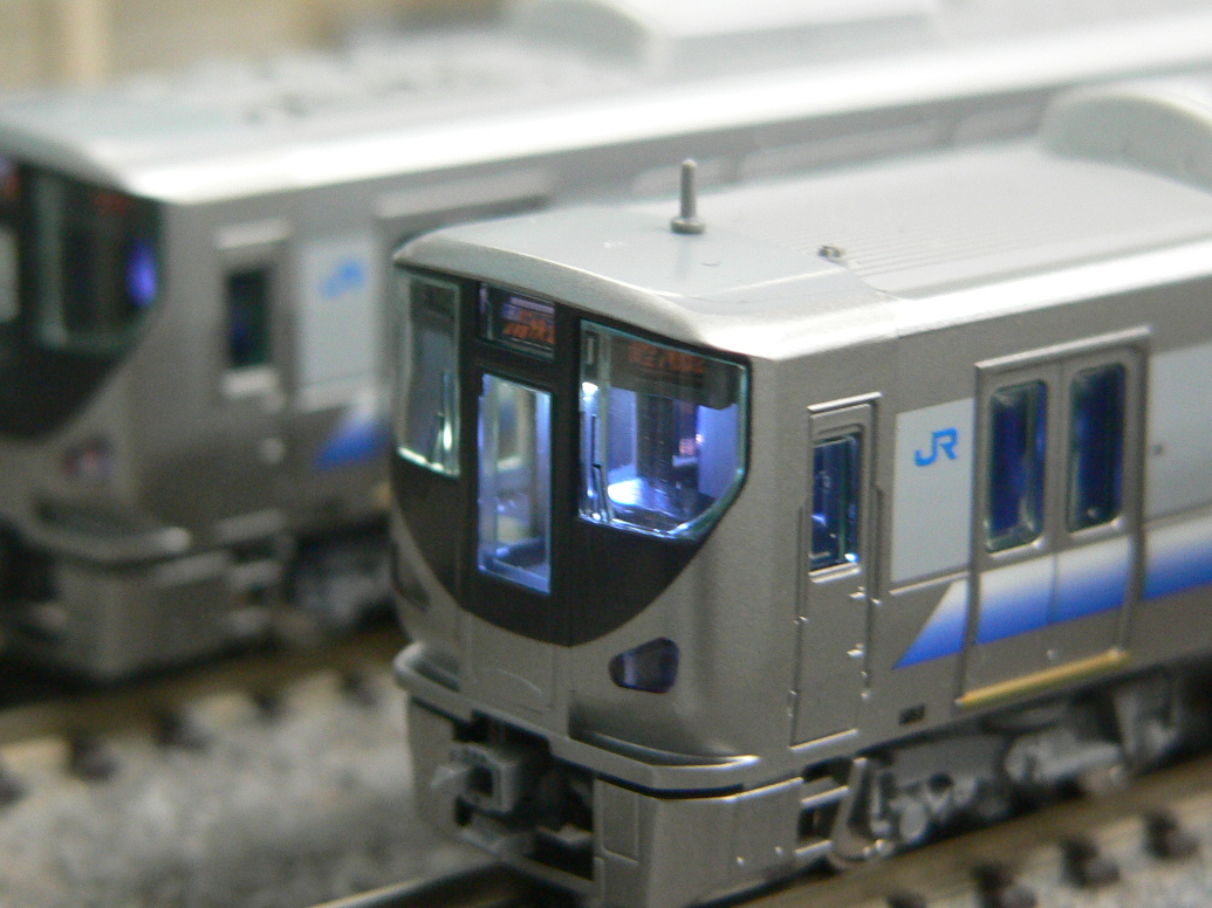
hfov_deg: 17.1
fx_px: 4026
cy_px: 454
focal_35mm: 115
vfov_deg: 12.9
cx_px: 508
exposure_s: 1/10
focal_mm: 15.4
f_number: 2.8
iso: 200
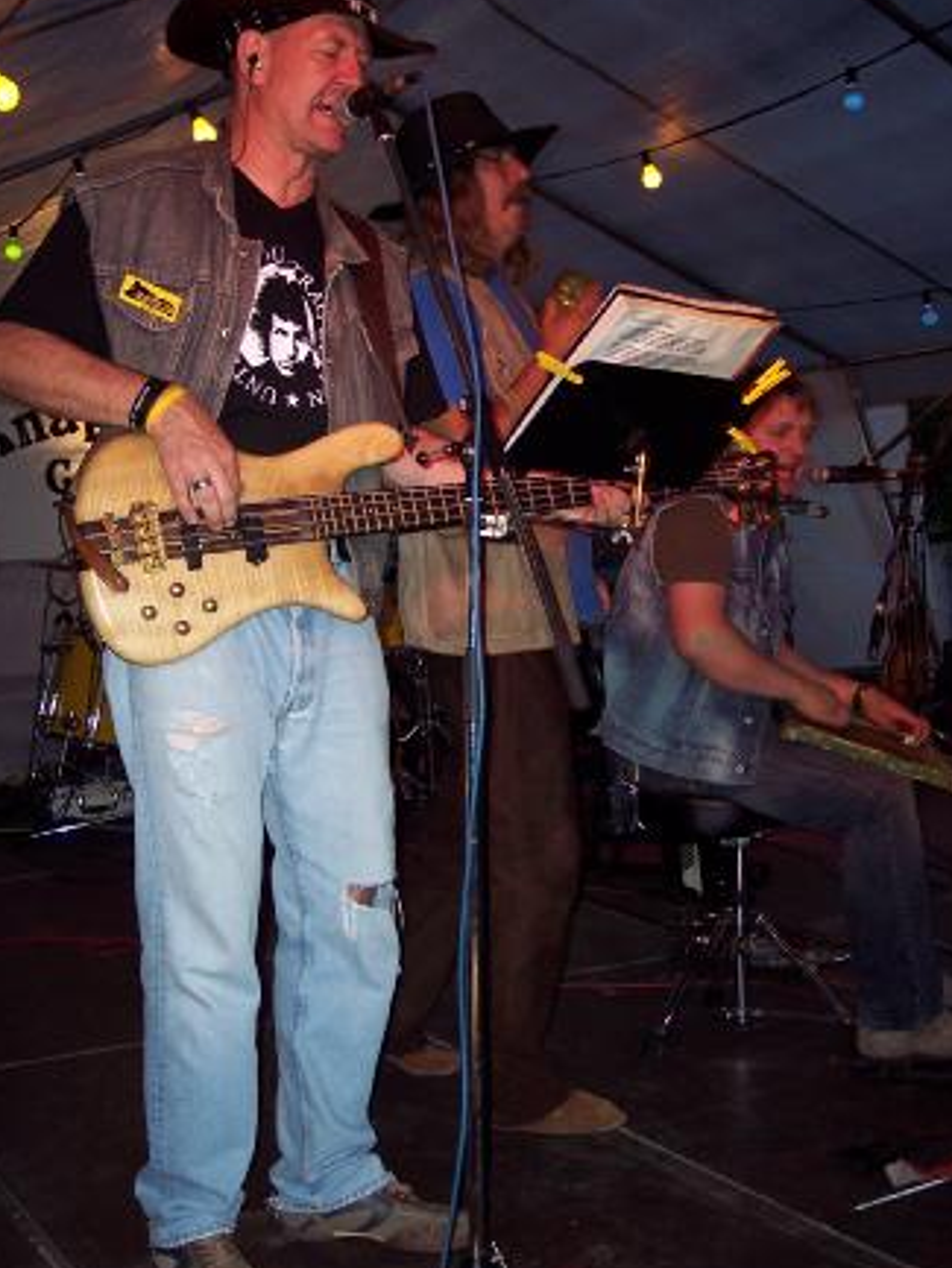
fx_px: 1649
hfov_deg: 32.2
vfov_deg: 42.1
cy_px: 638
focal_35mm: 45
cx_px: 485
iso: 100
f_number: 2.8
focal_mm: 8
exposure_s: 1/60
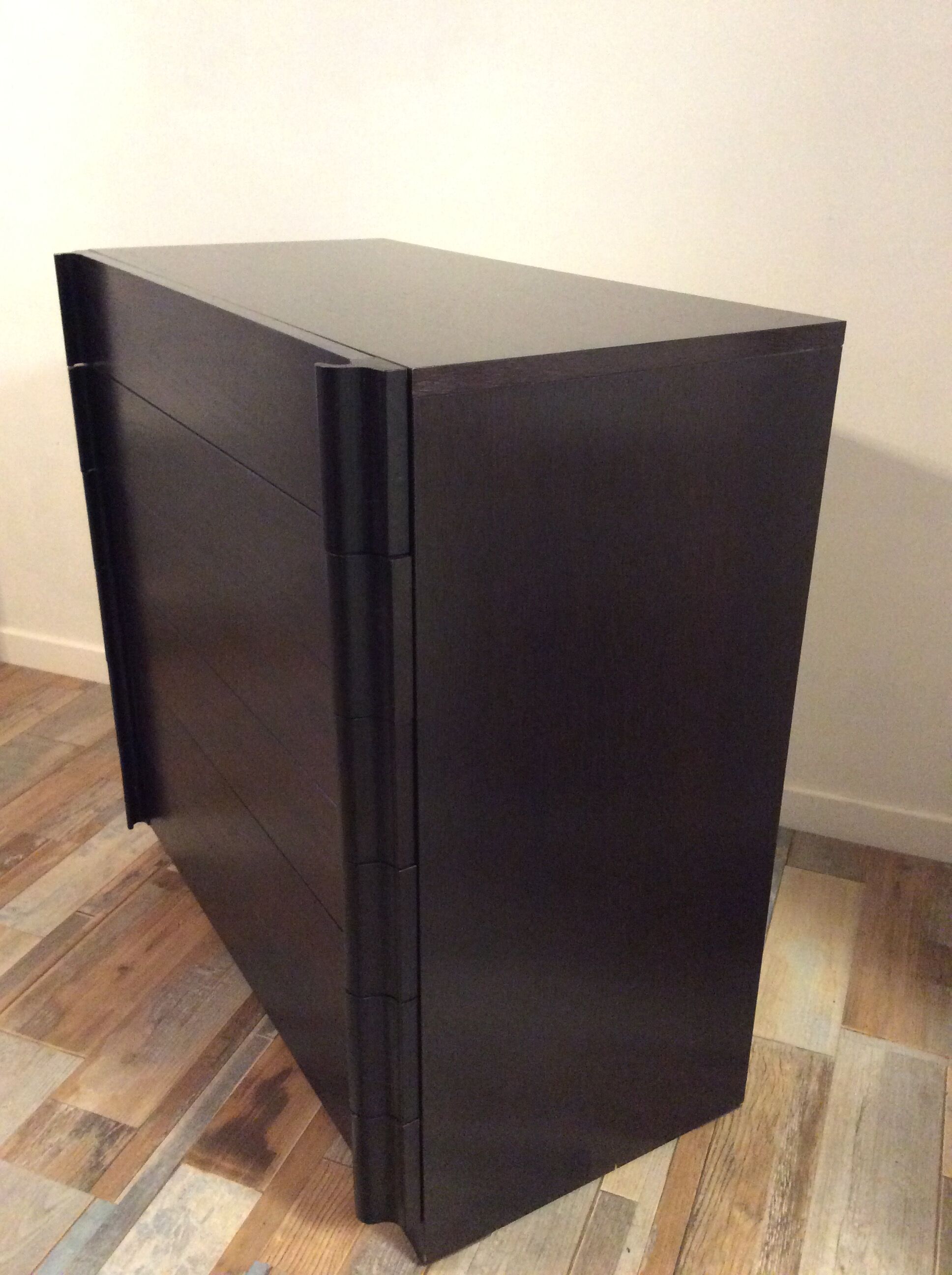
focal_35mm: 32
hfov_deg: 44.1
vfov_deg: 56.9
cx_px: 476
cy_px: 638
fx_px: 1177
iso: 400
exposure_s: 1/17
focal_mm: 3.3
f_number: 2.4
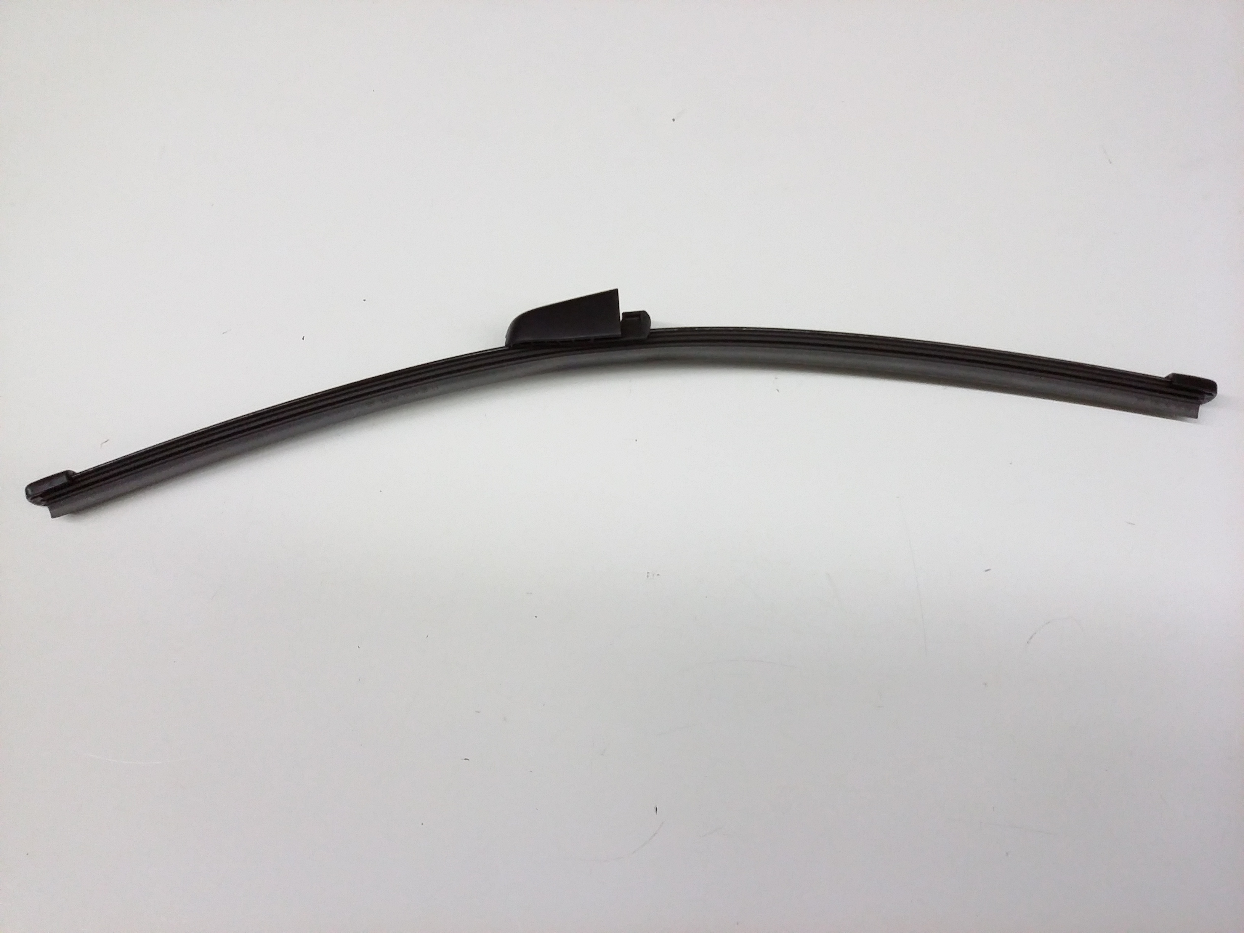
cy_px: 466
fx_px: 1150
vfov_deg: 44.2
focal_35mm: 32
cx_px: 622
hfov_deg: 56.8
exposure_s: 1/20
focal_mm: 3.4
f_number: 2.4
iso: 160
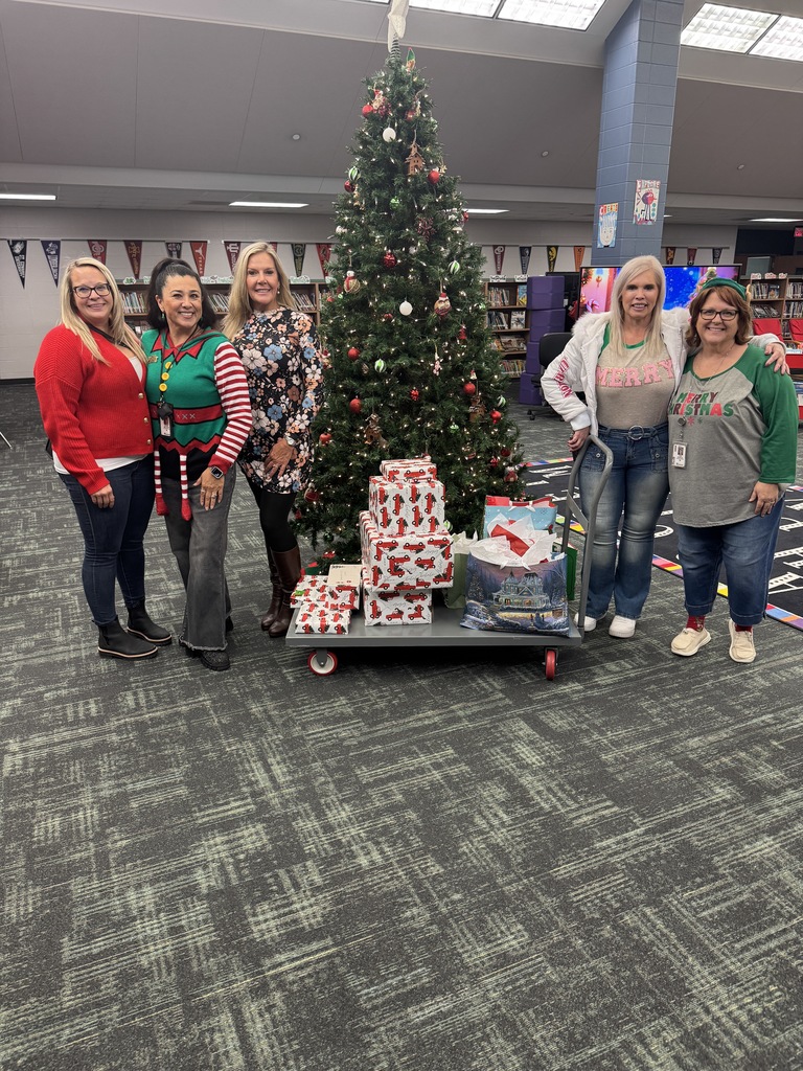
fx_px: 742
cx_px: 402
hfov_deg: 56.8
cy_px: 536
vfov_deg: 71.6
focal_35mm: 24
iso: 200
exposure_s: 1/120
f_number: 1.78
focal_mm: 6.76
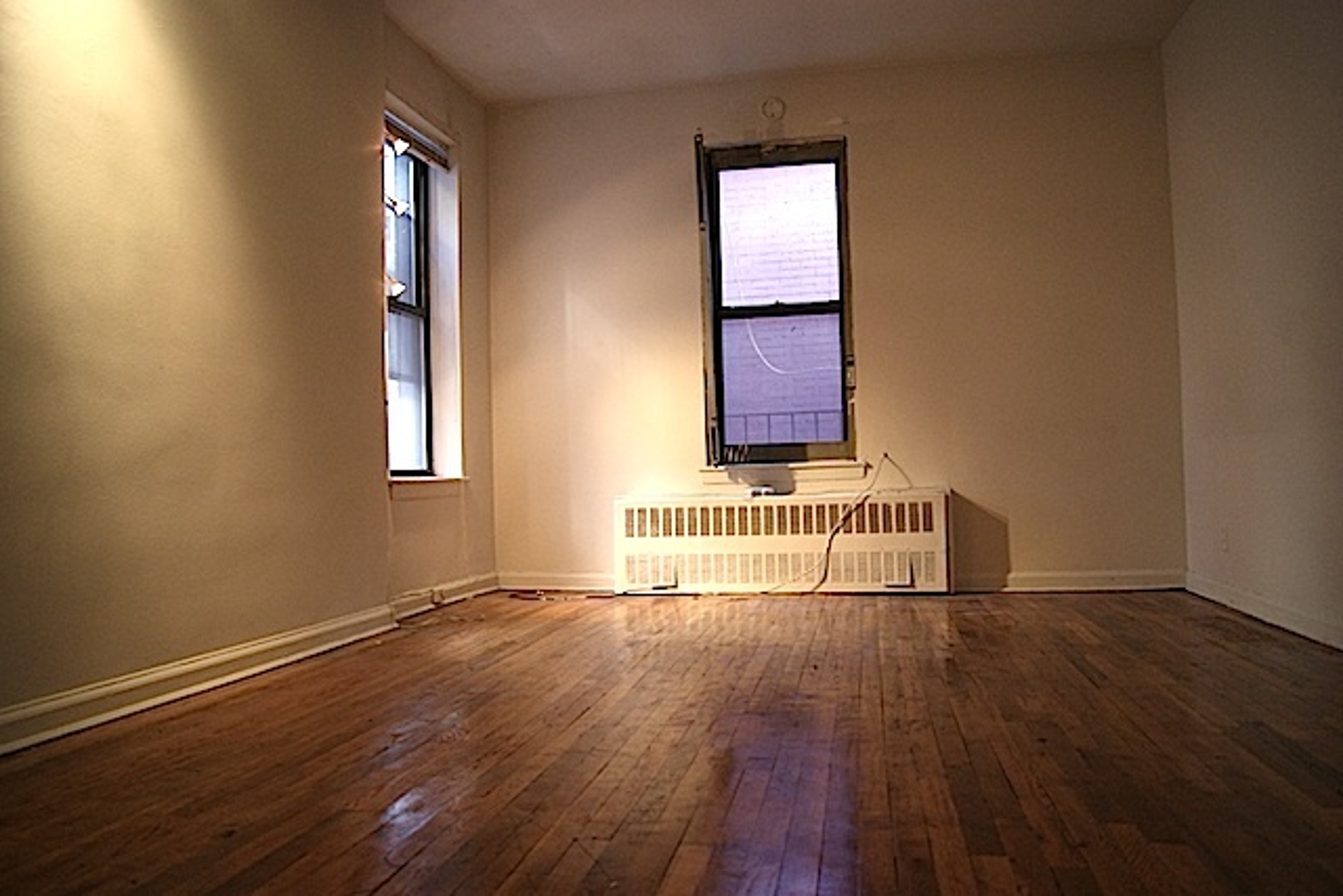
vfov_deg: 48.0
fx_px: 1007
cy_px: 448
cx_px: 672
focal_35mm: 27
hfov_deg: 67.4
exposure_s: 1/25
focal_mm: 18
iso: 400
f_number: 3.5
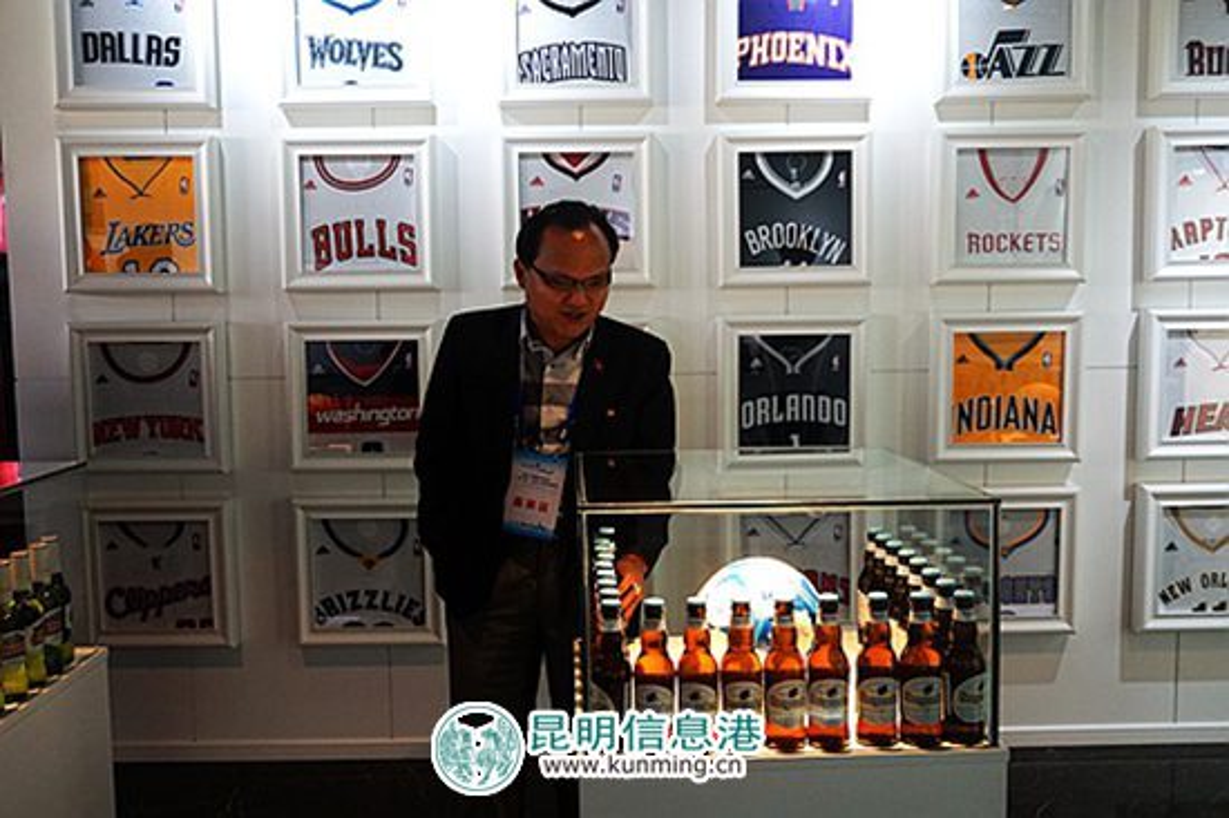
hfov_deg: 55.1
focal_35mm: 34
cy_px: 409
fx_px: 1177
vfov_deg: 38.3
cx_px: 614
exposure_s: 1/100
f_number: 4
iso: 1000
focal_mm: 23
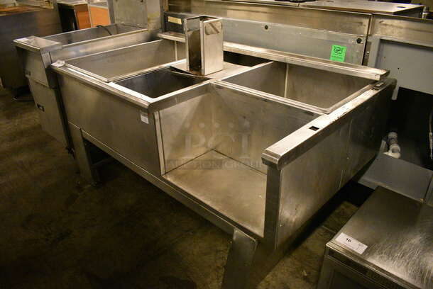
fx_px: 325
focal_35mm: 27
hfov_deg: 67.3
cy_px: 144
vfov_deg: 48.0
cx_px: 216
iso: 7200
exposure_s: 1/125
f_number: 3.5
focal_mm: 18
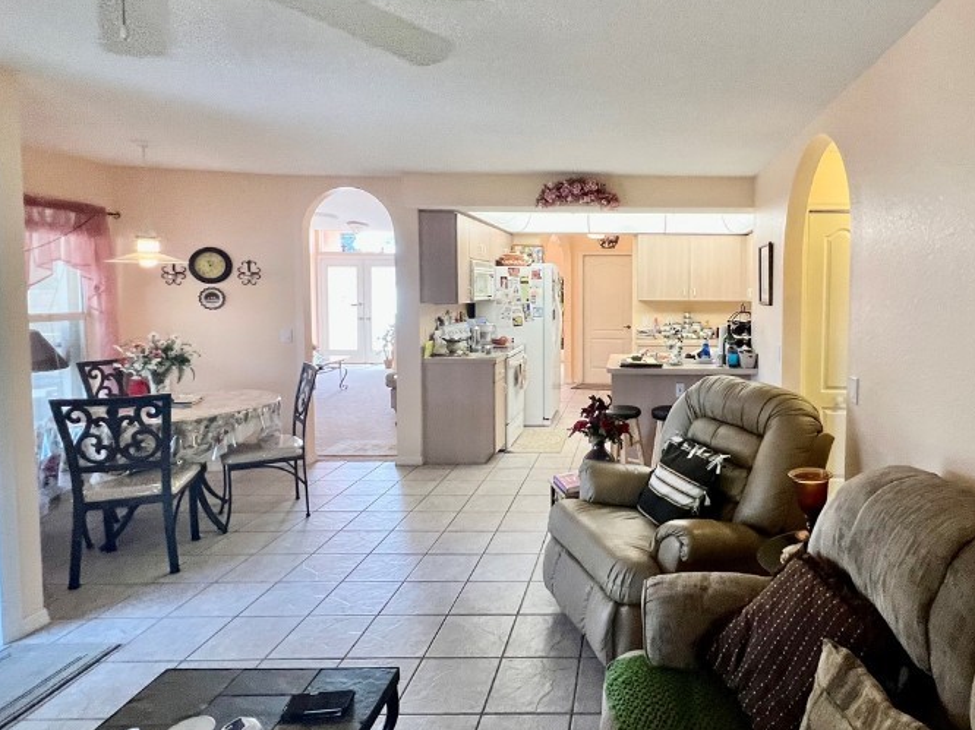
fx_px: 563
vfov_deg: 65.7
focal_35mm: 20
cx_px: 653
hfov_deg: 79.0
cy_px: 323
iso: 200
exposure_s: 1/120
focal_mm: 1.57
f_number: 1.8
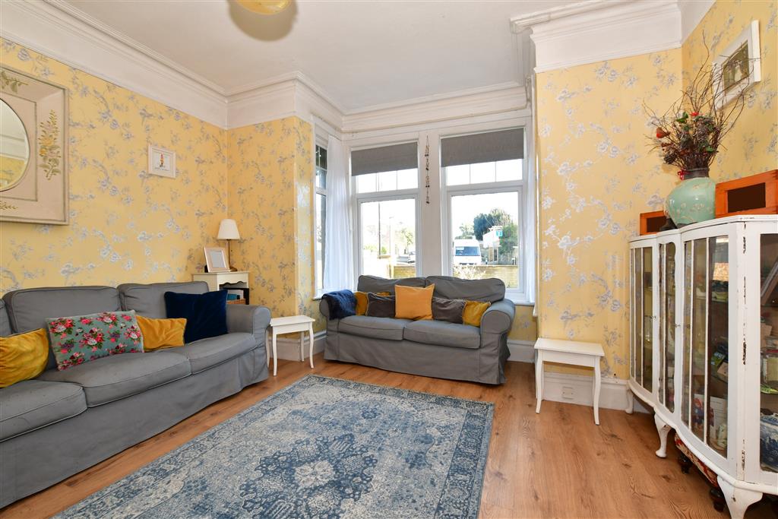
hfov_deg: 100.4
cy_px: 260
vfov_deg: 77.3
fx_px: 324
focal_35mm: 15
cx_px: 389
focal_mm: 10
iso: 200
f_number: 8
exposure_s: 1/15
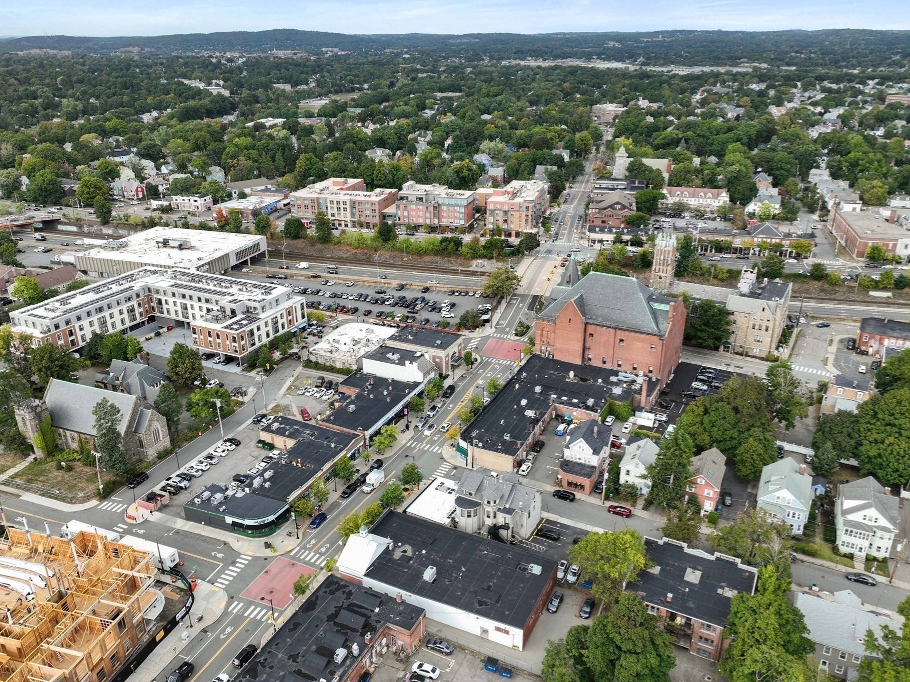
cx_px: 449
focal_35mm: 27
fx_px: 710
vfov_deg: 51.4
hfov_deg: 65.3
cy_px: 345
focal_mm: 12.29
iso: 120
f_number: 2.8
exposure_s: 1/640
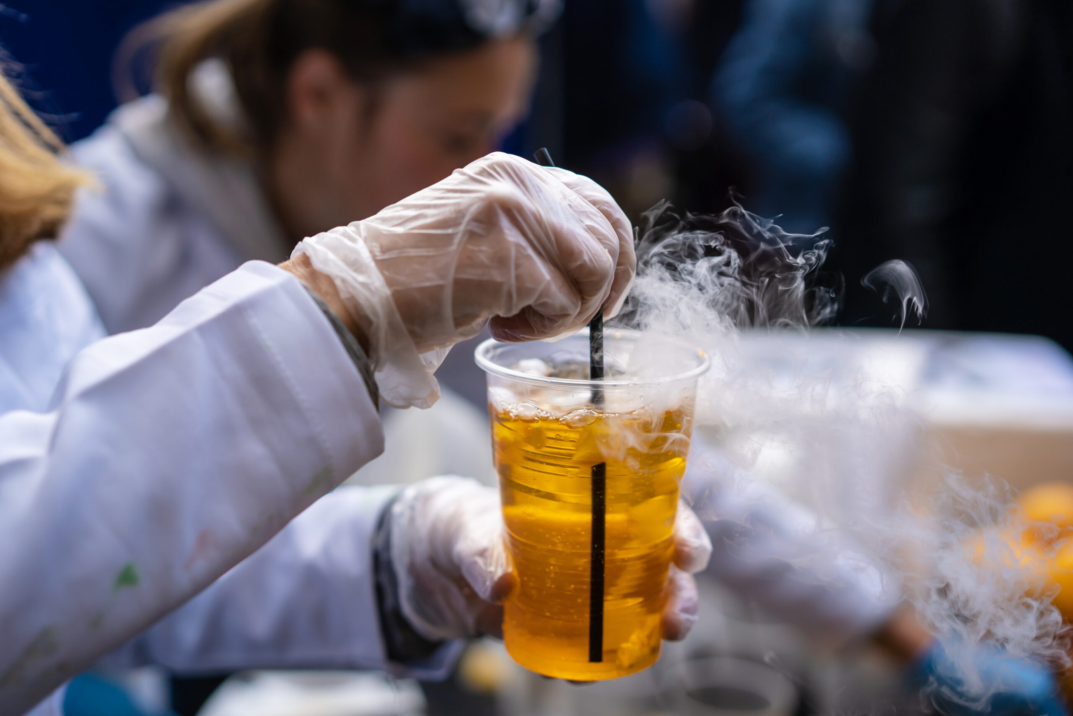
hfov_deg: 36.2
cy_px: 358
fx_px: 1639
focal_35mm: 55
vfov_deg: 24.6
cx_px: 536
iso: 125
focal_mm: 55
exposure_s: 1/1250
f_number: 2.5
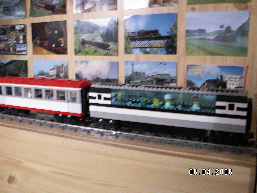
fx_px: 260
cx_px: 128
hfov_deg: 52.6
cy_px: 96
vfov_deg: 40.7
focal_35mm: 35
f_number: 2.8
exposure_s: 1/13
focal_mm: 5.86
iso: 160
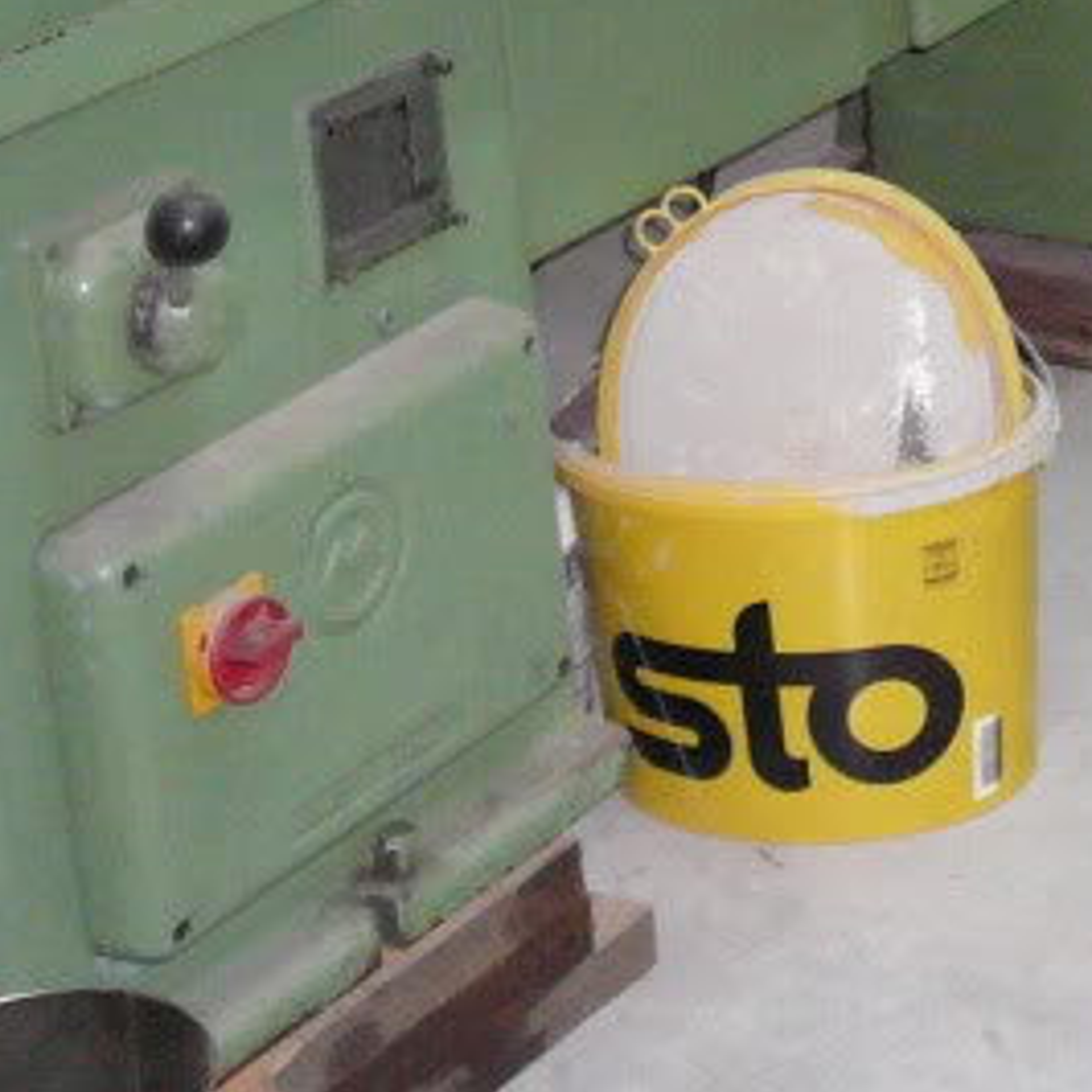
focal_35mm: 119
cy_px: -152
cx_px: 1737
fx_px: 4247
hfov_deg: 13.6
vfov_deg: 14.3
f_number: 2.8
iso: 400
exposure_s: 1/30
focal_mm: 5.2
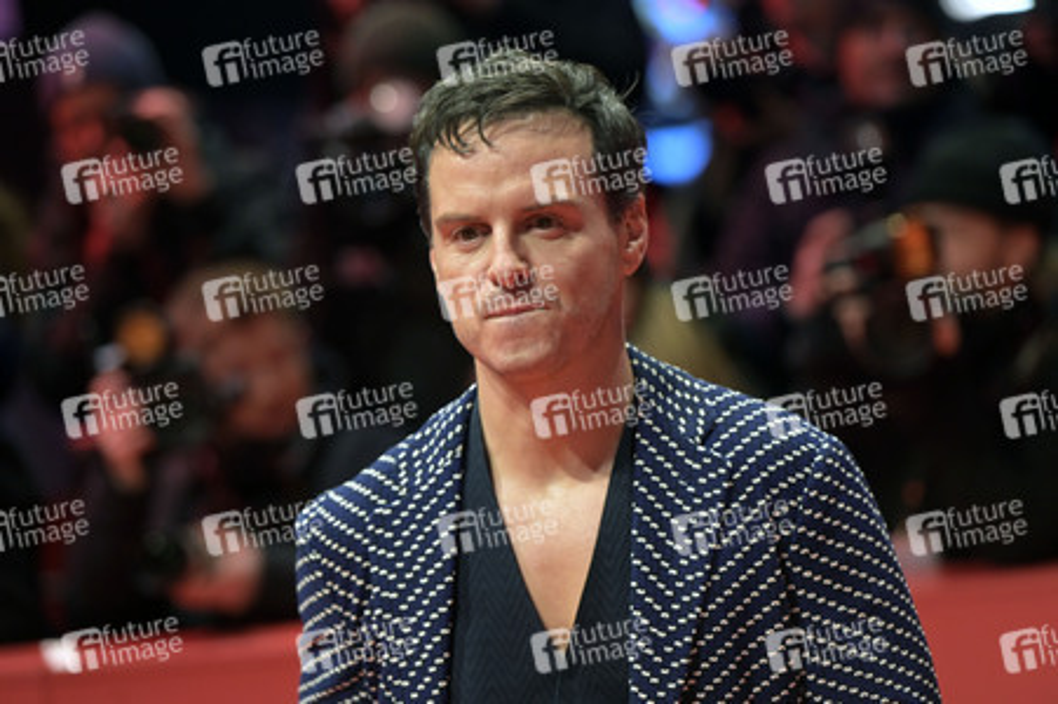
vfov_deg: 8.1
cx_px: 529
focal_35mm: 170
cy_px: 352
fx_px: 4992
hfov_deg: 12.1
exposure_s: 1/320
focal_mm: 170
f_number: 4
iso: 2000
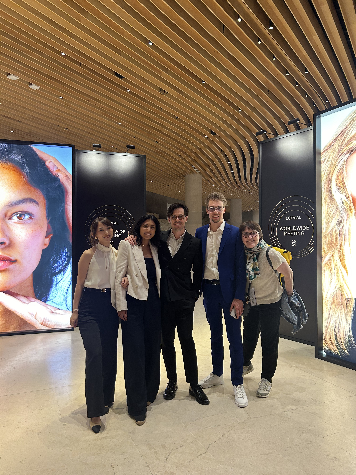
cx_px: 178
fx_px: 357
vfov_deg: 67.3
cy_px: 238
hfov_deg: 53.1
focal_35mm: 26
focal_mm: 5.7
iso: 100
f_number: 1.5
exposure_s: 1/100
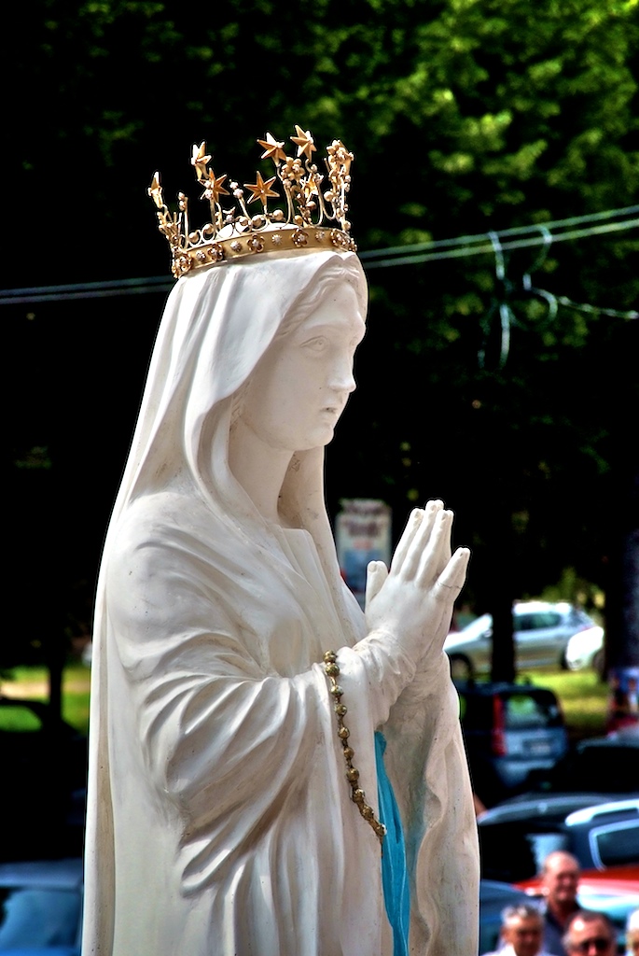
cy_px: 478
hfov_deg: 8.2
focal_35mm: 168
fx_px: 4462
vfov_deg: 12.2
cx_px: 320
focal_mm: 112
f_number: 11
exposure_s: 1/500
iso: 800
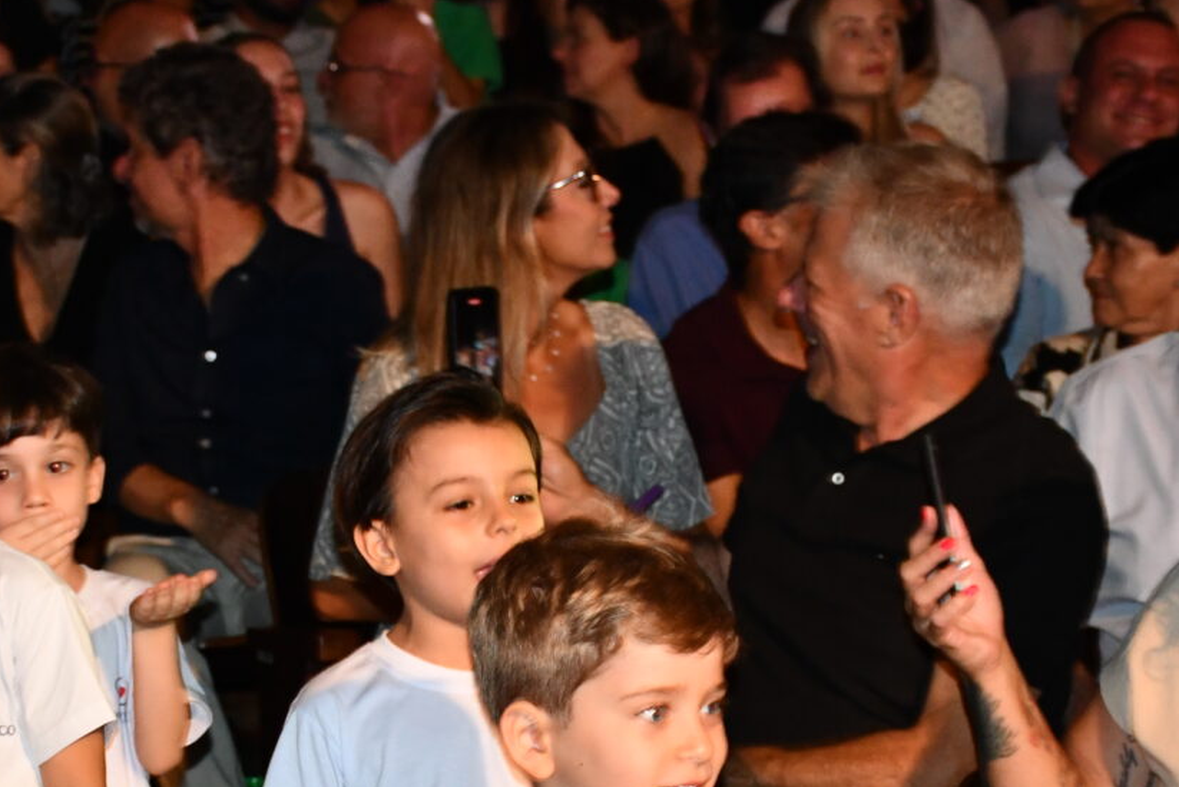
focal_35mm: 133
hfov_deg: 15.3
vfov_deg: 10.2
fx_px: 4356
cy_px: 760
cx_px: 148
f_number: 4.2
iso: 2000
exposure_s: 1/60
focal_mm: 38
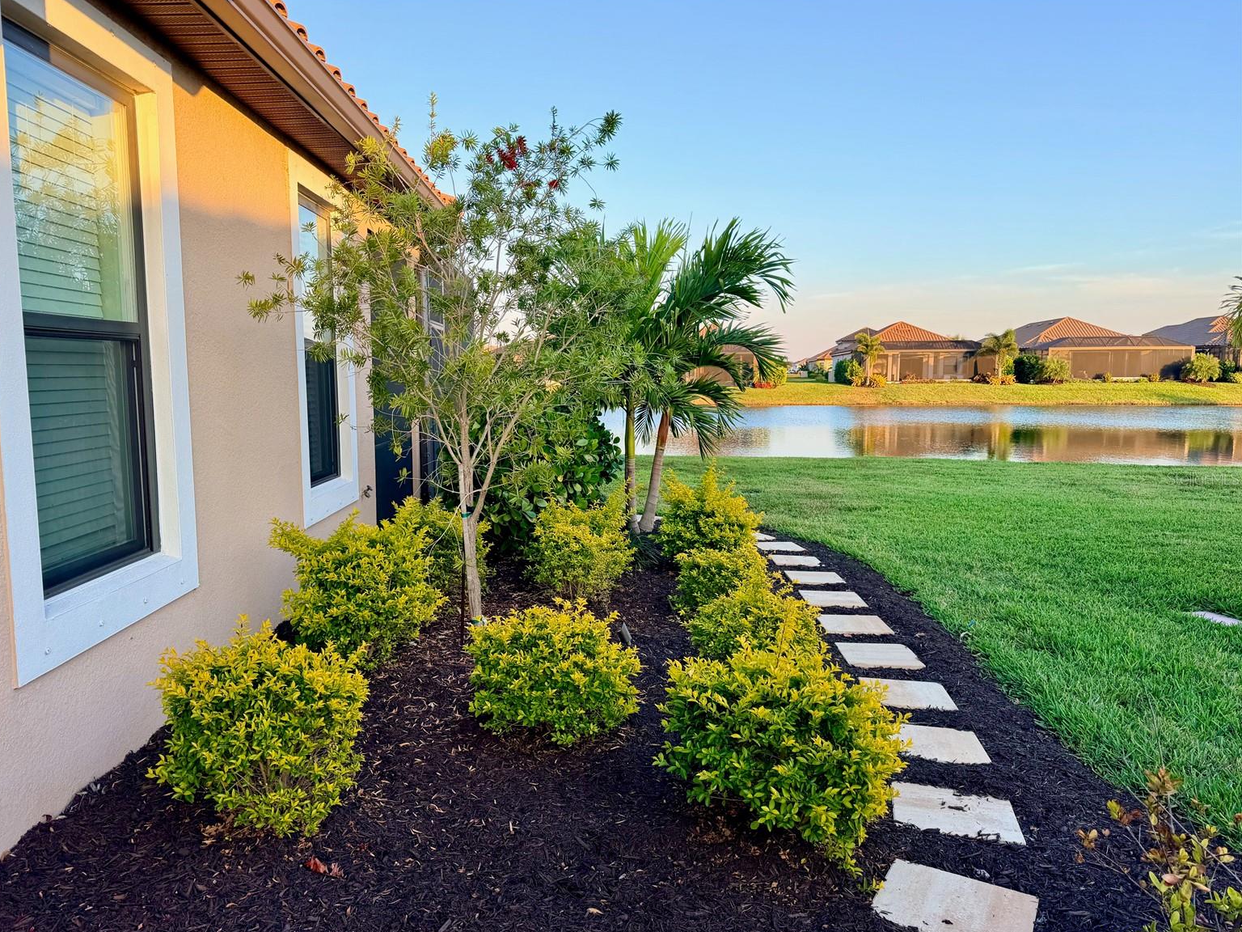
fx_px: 897
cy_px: 478
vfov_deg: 54.9
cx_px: 596
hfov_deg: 69.4
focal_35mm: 25
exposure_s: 1/617
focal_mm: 6.76
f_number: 1.78
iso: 80
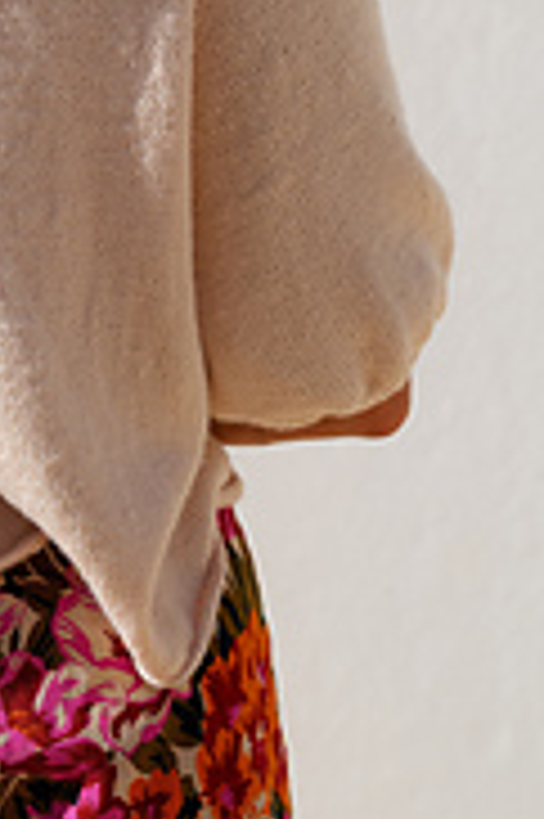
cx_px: -173
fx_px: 3247
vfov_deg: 14.0
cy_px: -153
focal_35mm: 143
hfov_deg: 9.4
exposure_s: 1/1250
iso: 50
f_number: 3.5
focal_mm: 52
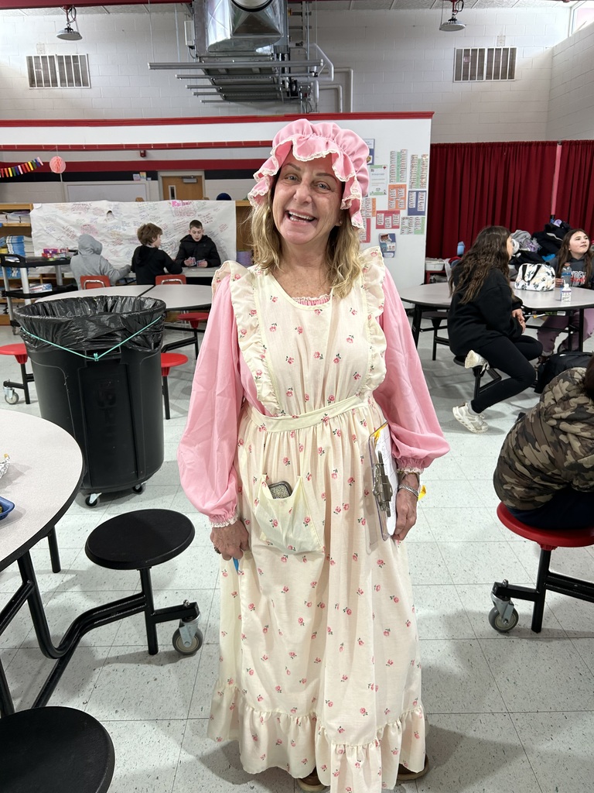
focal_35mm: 26
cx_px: 297
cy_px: 396
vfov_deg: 67.3
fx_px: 595
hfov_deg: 53.1
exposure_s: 1/120
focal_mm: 5.7
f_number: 1.5
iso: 100
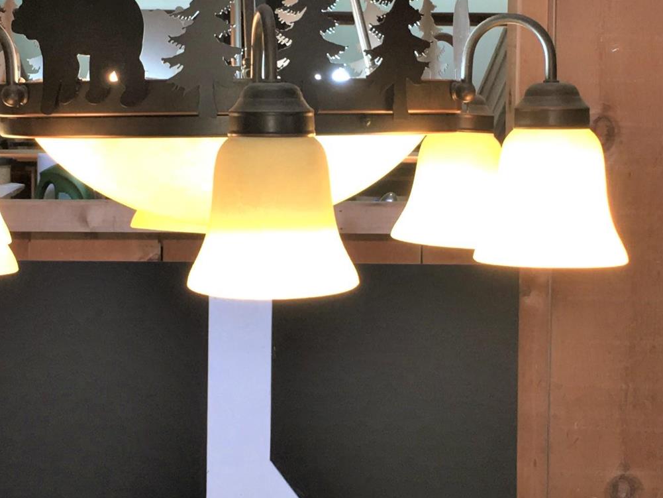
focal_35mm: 89
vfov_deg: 16.5
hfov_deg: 22.0
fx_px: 1705
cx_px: 276
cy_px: 149
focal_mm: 4.15
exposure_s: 1/30
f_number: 2.2
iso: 32
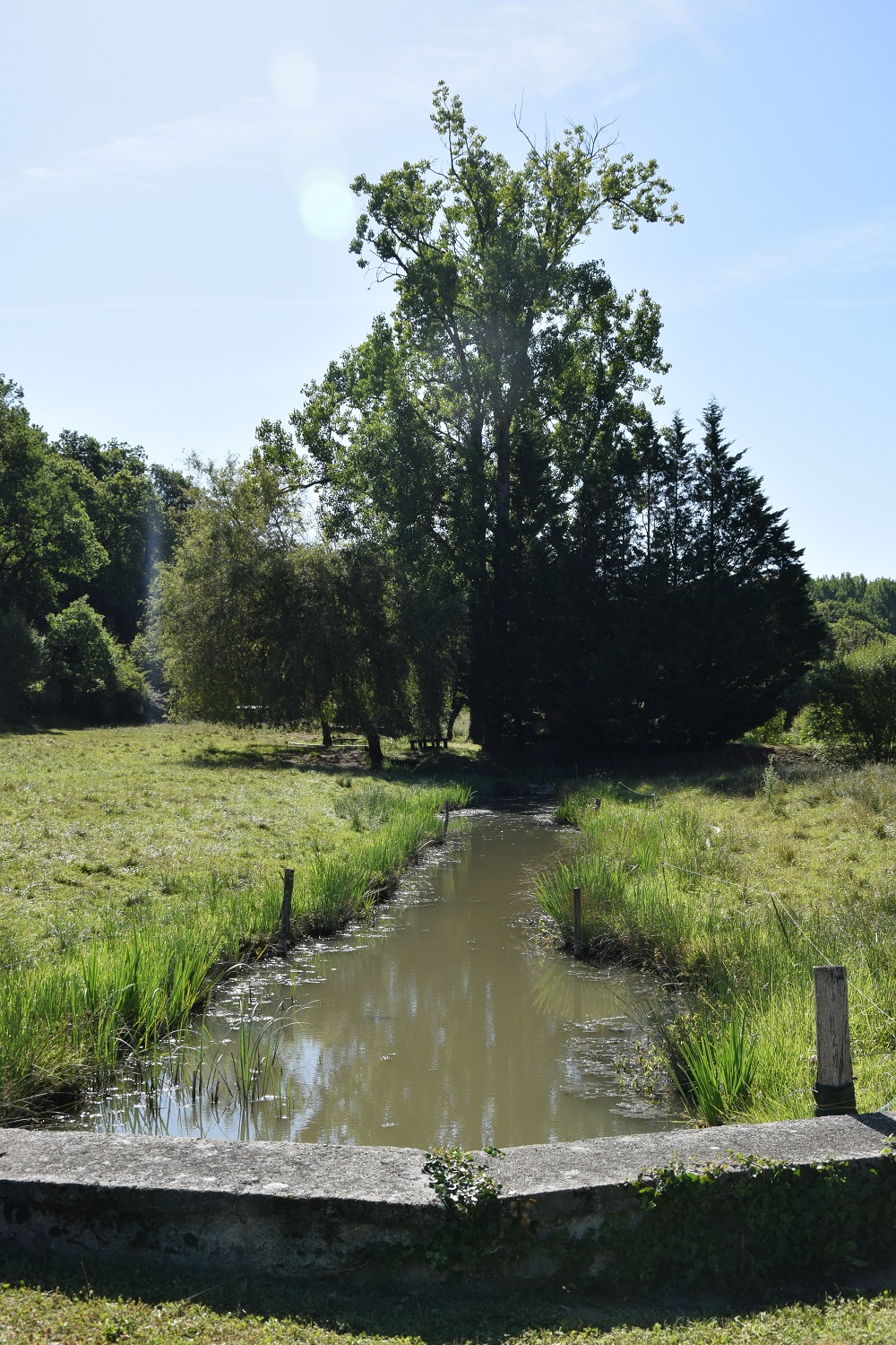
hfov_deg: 29.9
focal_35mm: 45
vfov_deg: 43.6
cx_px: 448
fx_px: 1680
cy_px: 672
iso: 200
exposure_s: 1/320
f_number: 9
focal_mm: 30
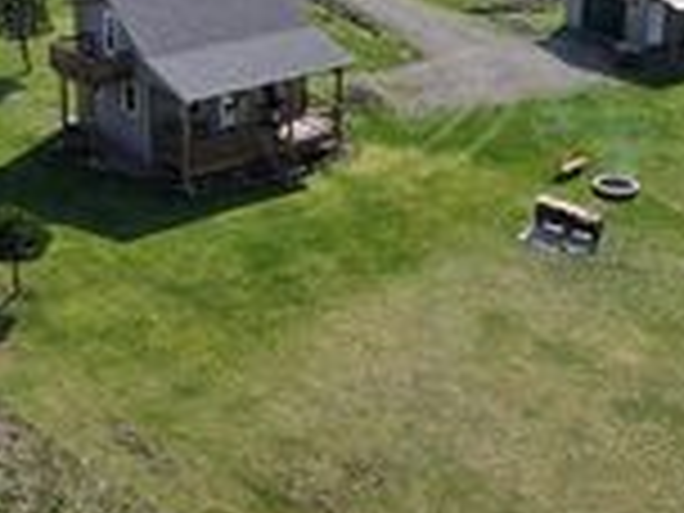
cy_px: 43
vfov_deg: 18.3
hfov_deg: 24.5
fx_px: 1561
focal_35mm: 79
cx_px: 180
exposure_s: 1/5000
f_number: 2.8
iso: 380
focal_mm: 12.29
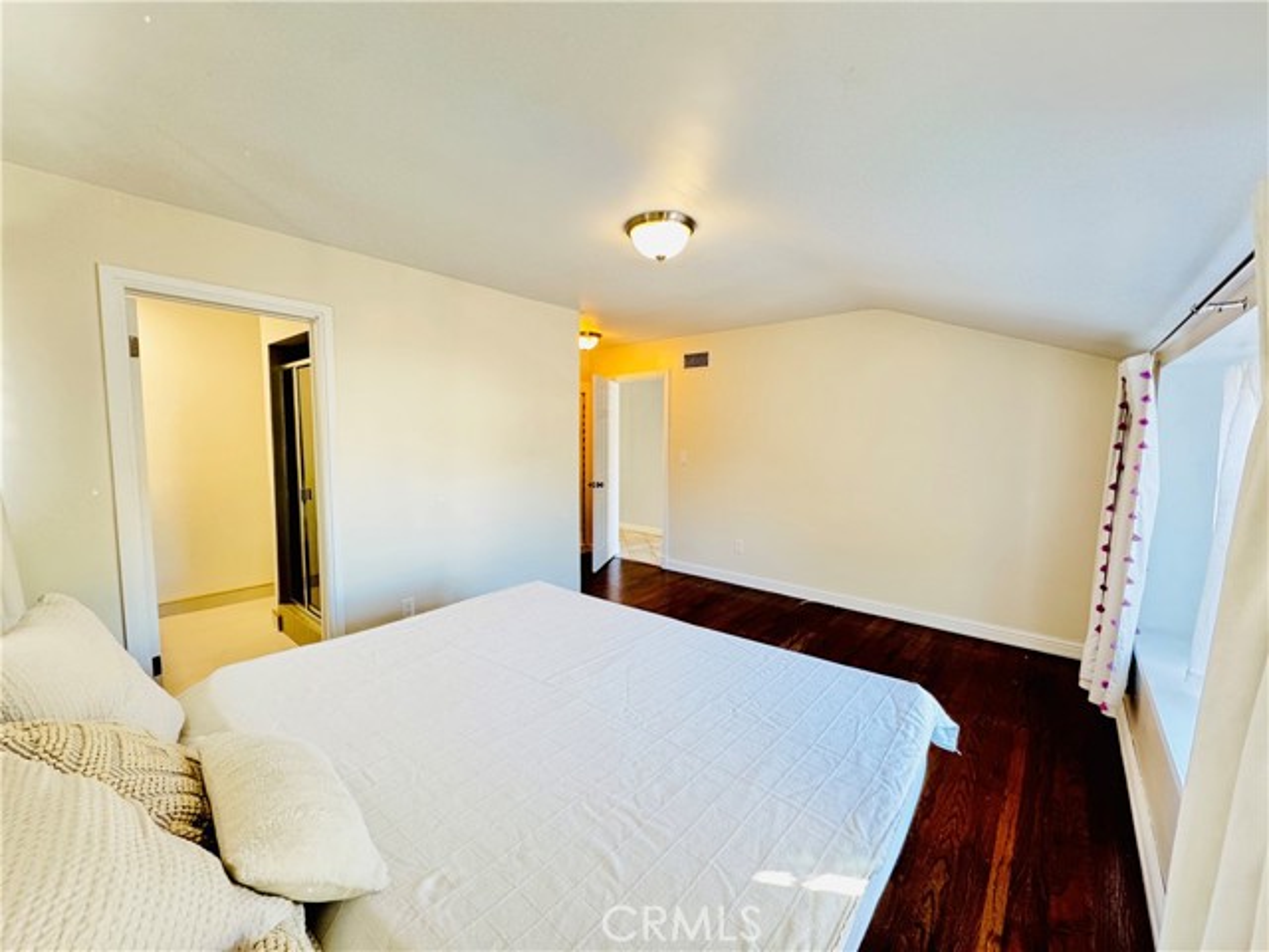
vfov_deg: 85.7
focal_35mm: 14
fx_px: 513
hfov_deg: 102.1
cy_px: 476
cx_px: 634
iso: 250
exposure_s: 1/60
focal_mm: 2.22
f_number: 2.2
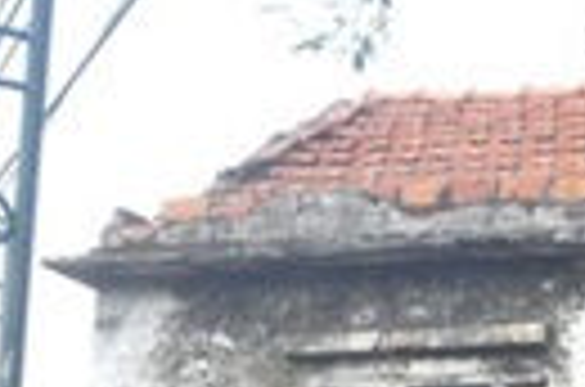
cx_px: 450
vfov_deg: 10.2
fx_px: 2059
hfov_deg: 16.1
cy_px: 666
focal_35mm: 127
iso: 2000
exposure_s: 1/4000
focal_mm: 22
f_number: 4
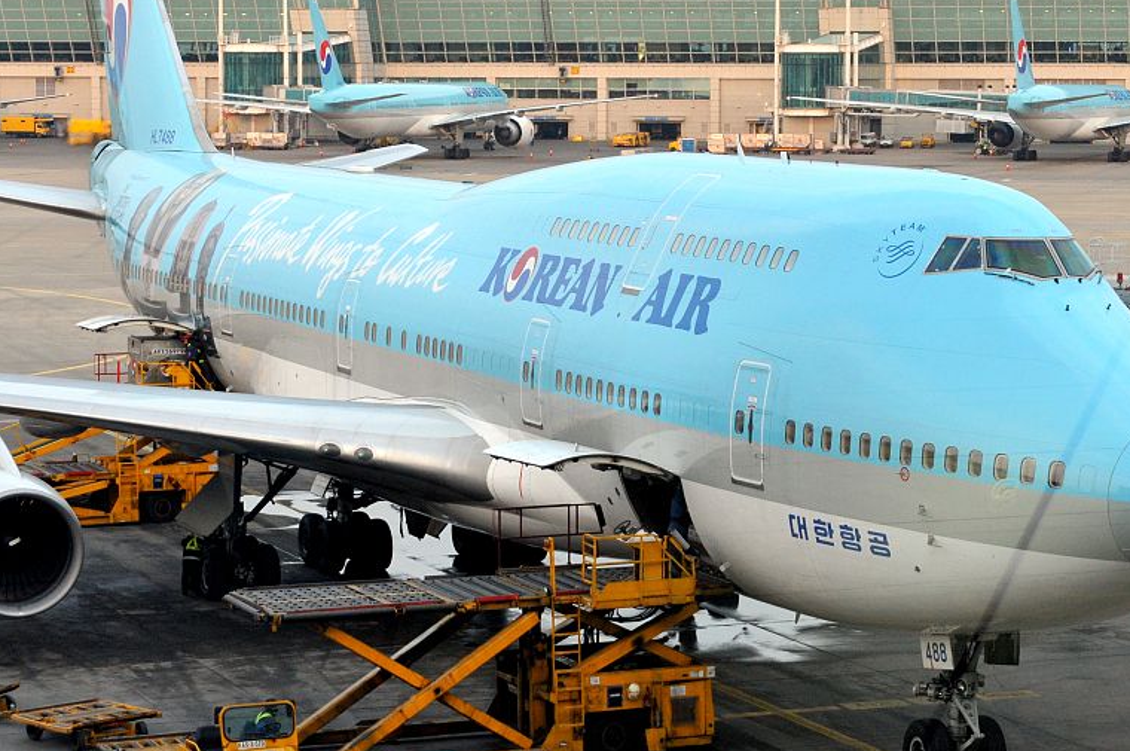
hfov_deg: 18.8
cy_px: 320
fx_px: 3418
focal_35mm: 109
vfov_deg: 12.5
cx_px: 531
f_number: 4
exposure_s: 1/500
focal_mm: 46
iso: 640
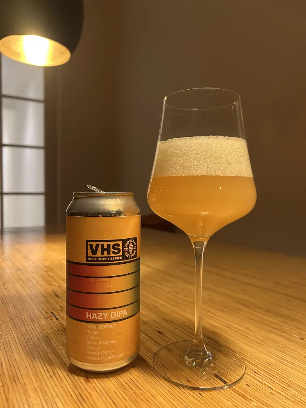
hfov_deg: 53.1
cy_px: 204
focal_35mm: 26
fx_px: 306
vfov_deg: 67.3
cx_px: 153
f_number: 1.5
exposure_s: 1/50
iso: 160
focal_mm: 5.7
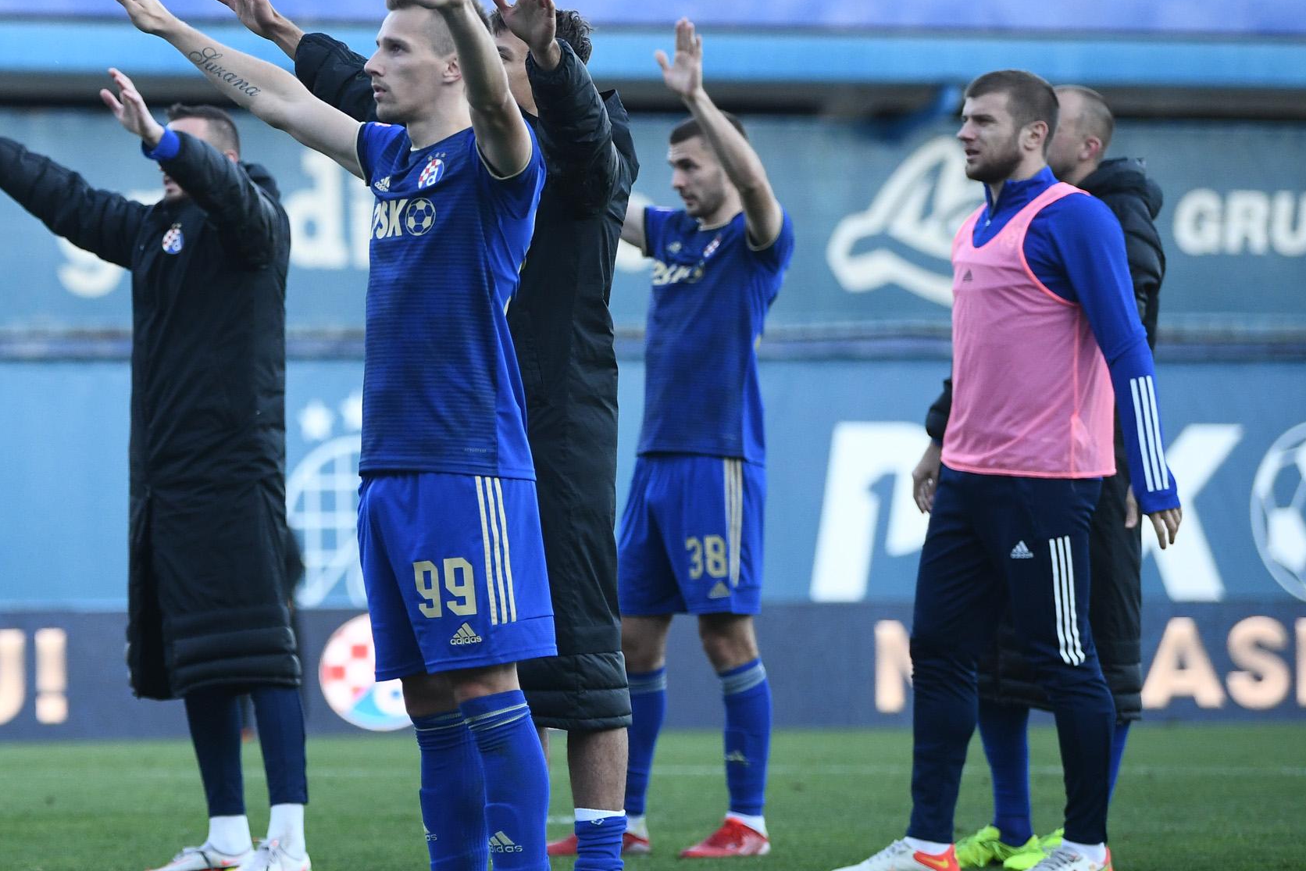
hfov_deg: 6.6
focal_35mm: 311
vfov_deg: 4.4
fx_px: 11283
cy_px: 100
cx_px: -138
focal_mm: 130
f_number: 2.8
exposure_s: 1/1600
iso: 1250
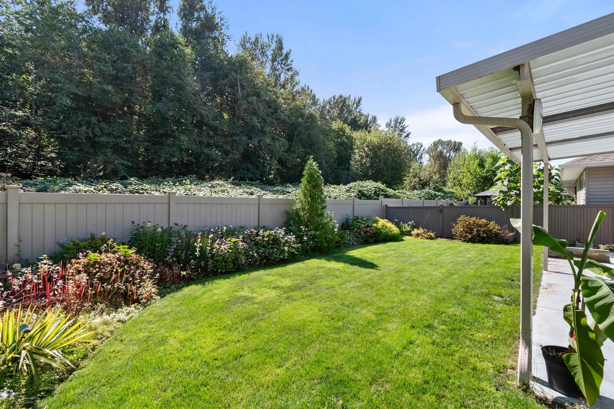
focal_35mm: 15
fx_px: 256
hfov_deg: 100.4
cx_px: 307
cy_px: 204
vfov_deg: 77.3
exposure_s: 1/320
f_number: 9
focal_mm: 10
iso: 250
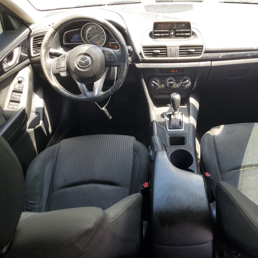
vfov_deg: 52.5
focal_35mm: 31
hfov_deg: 51.5
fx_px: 261
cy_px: 128
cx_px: 174
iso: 50
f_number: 1.5
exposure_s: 1/169
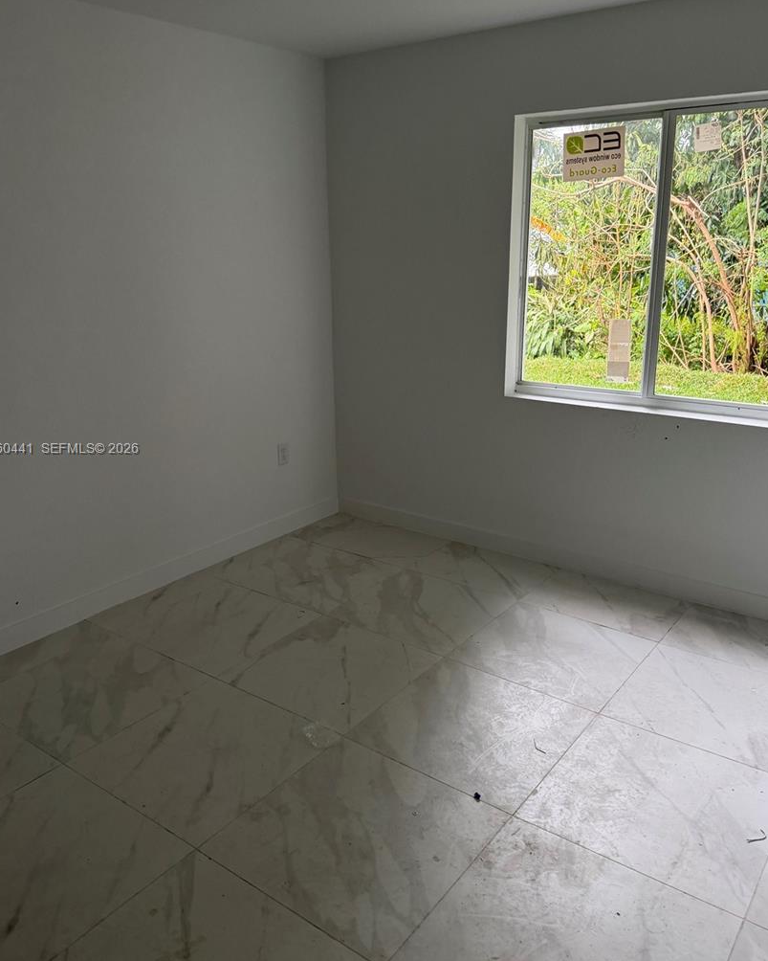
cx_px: 392
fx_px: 796
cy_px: 450
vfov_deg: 62.2
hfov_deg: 51.5
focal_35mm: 28
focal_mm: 6.76
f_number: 1.78
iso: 200
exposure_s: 1/121
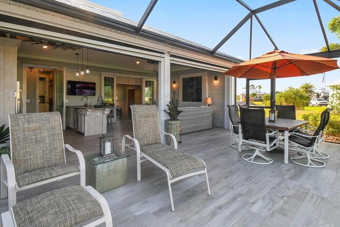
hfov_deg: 89.7
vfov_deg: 67.1
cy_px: 99
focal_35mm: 18
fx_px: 170
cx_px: 188
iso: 100
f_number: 7.1
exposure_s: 1/25
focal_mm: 10
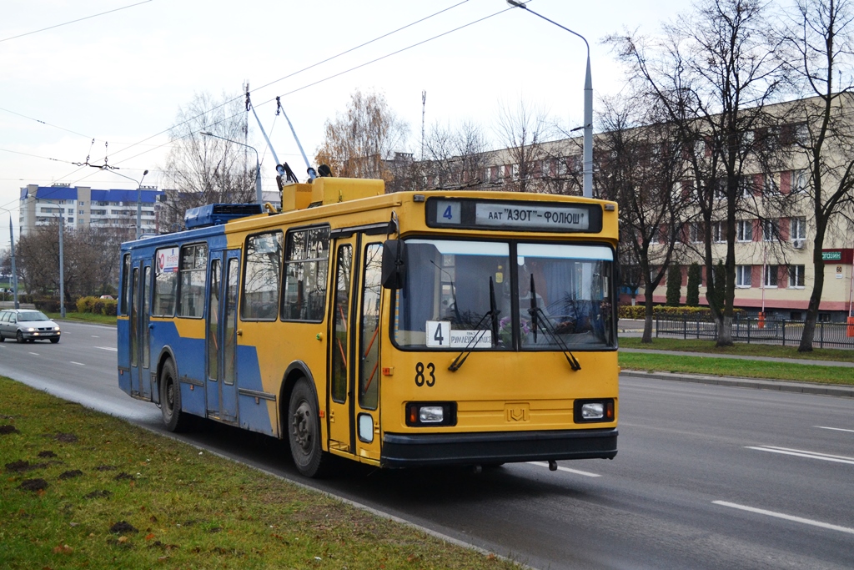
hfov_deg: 36.9
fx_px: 1281
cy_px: 285
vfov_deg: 25.1
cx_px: 427
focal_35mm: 54
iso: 720
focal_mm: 36
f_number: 5
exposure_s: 1/500
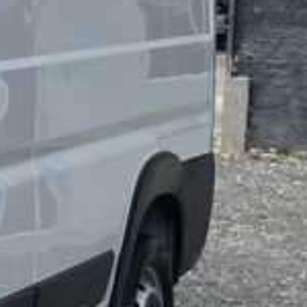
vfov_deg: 10.6
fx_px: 1656
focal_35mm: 165
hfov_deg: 9.1
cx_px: -524
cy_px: 164
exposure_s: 1/2268
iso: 50
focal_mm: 5.1
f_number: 1.6
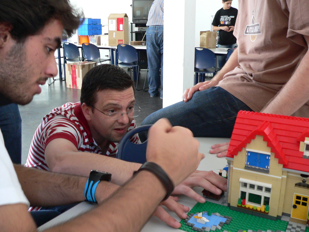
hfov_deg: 51.4
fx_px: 321
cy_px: 116
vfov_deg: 39.7
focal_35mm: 36
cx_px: 154
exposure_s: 1/15
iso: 200
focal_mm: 6
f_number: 2.8
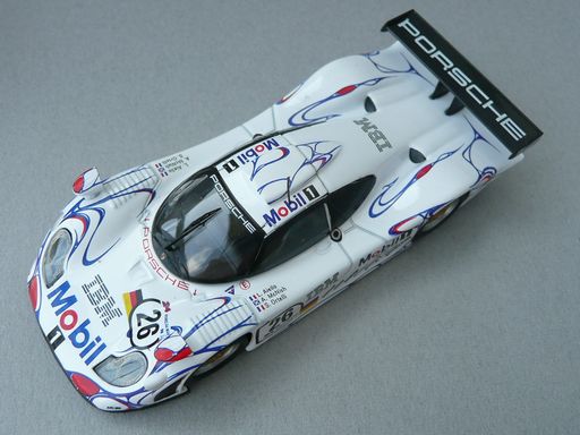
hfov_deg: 52.6
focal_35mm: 35
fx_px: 586
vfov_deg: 40.7
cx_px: 290
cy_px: 218
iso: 100
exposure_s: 1/160
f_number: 3.3
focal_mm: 4.6
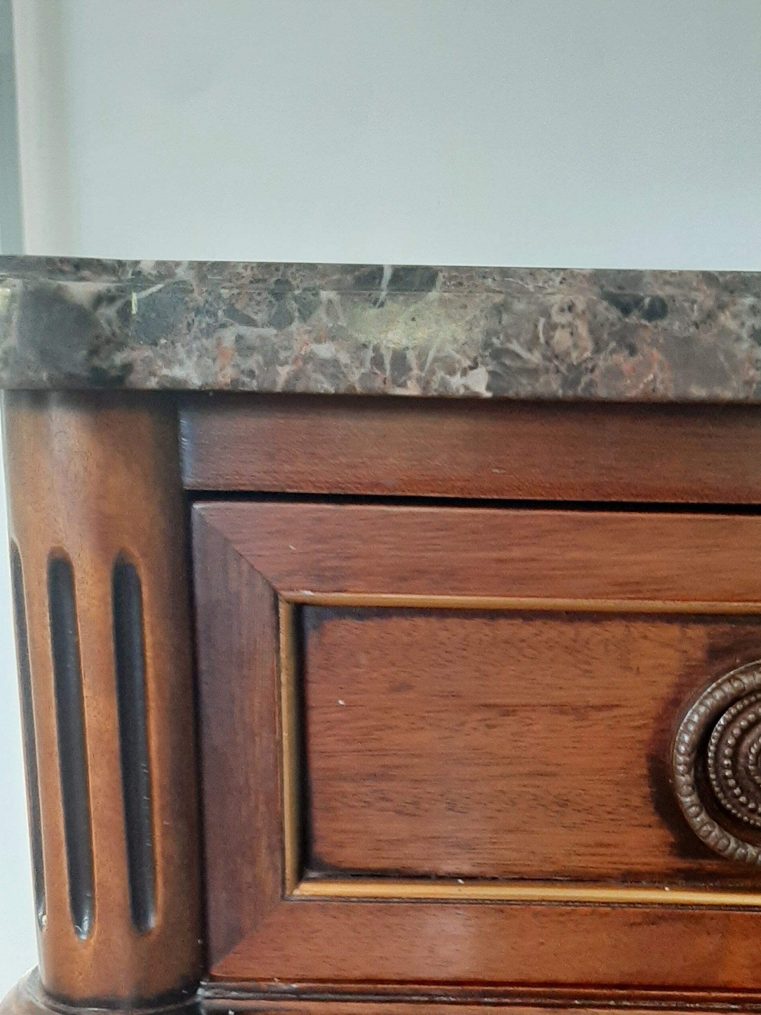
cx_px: 560
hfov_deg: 34.5
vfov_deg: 45.3
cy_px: 645
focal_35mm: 41
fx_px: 1202
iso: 160
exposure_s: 1/50
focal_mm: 3.93
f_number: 1.7
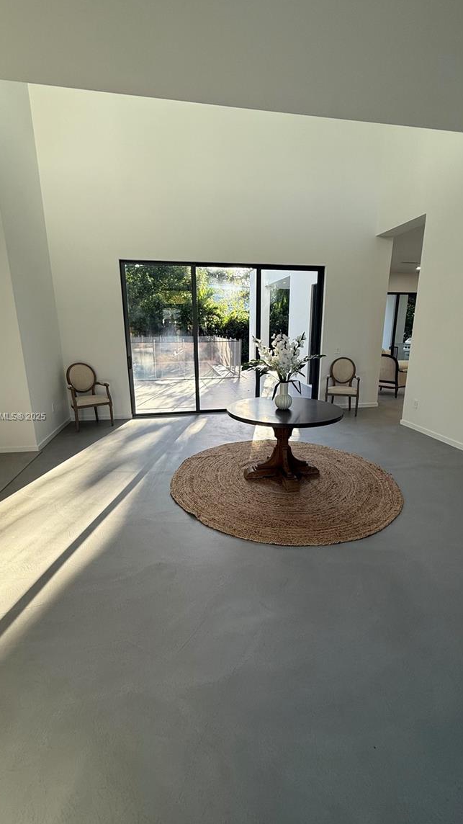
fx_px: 349
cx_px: 238
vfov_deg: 99.4
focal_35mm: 16
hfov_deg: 67.0
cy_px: 417
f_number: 2.2
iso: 80
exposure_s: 1/120
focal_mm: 2.22
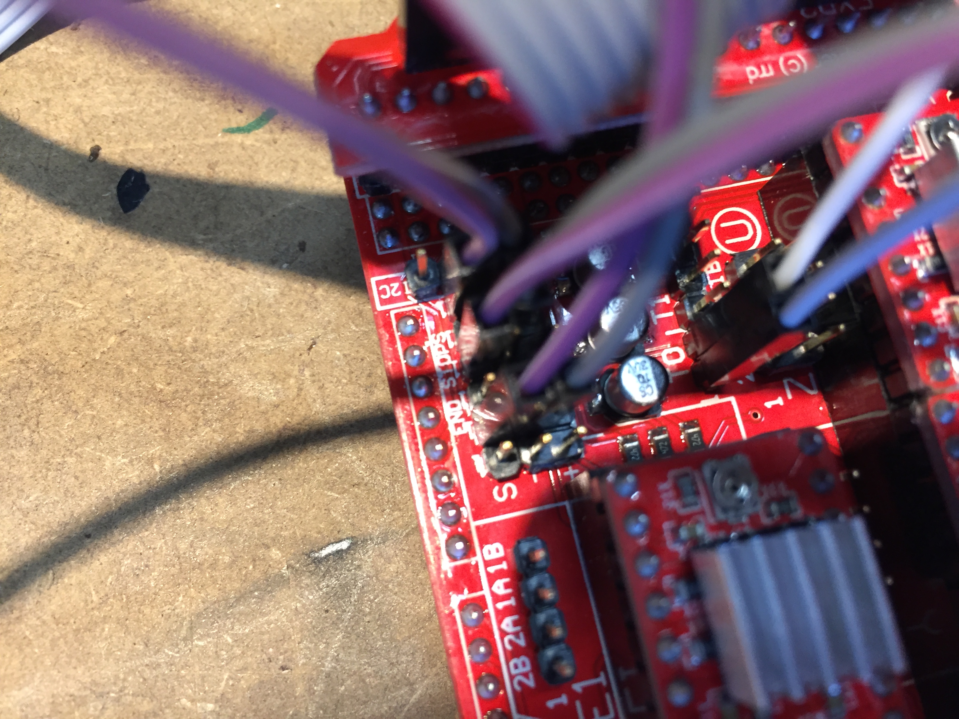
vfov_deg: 48.2
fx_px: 803
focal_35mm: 29
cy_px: 360
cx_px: 480
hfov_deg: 61.7
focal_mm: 4.15
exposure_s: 1/33
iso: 160
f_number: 2.2
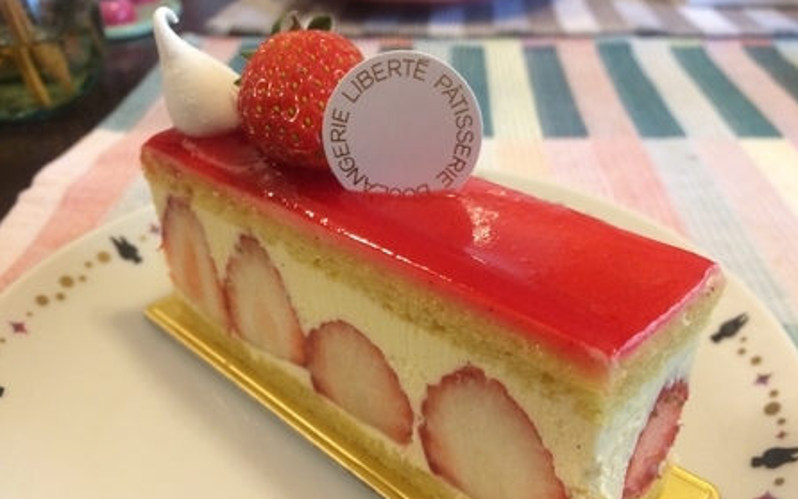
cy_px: 299
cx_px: 401
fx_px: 674
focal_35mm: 31
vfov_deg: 40.4
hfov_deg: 61.2
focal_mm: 4.15
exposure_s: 1/33
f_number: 2.2
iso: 250
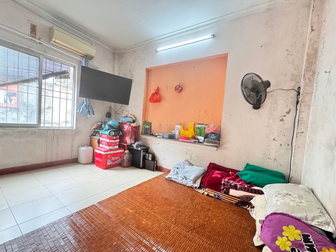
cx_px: 161
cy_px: 131
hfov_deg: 98.1
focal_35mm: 15
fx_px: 146
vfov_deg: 81.7
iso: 320
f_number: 2.2
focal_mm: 2.22
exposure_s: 1/60
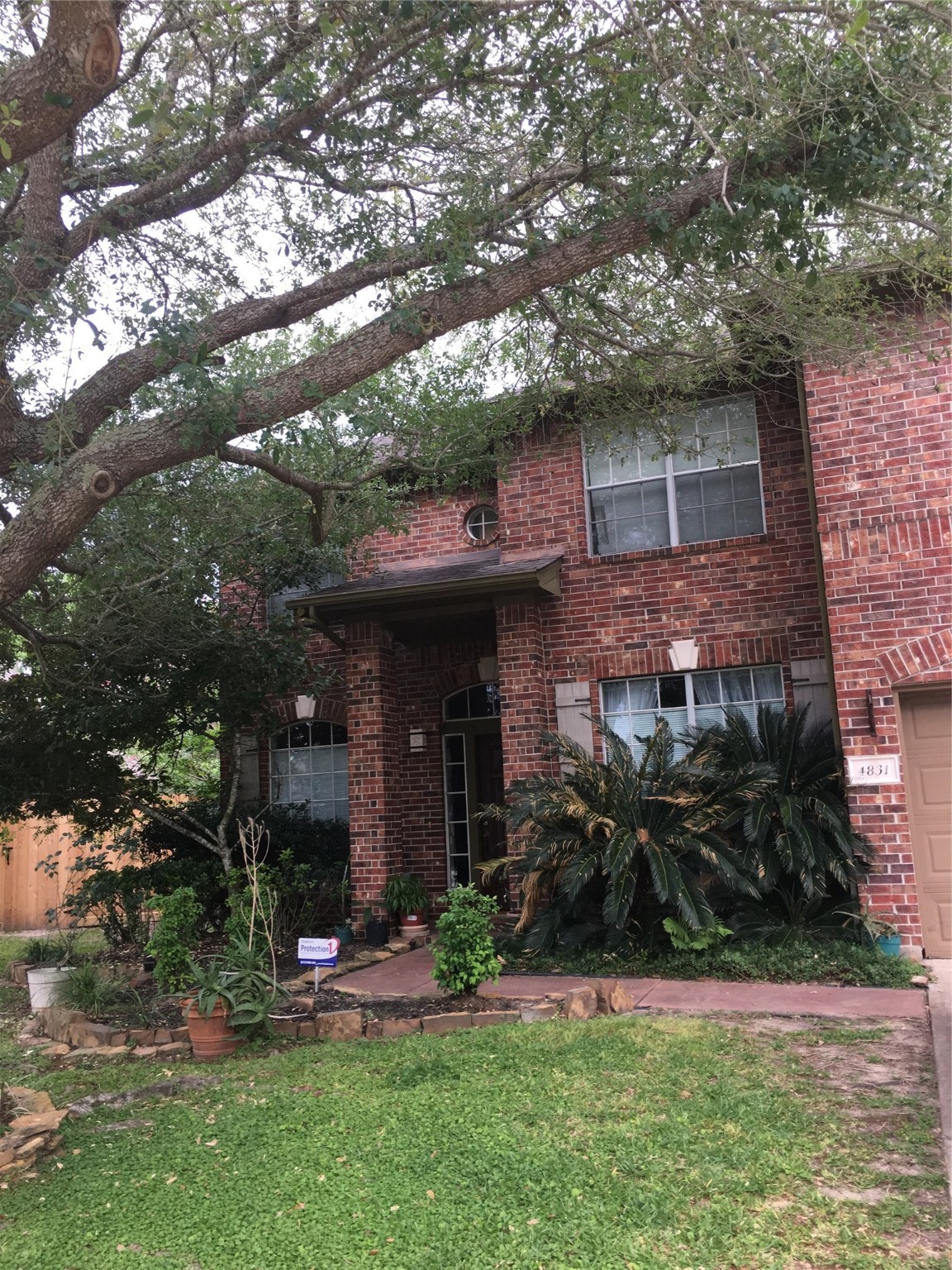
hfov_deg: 48.2
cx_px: 476
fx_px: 1063
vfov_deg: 61.7
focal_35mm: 29
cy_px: 635
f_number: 2.2
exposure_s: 1/120
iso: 40
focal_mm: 4.15
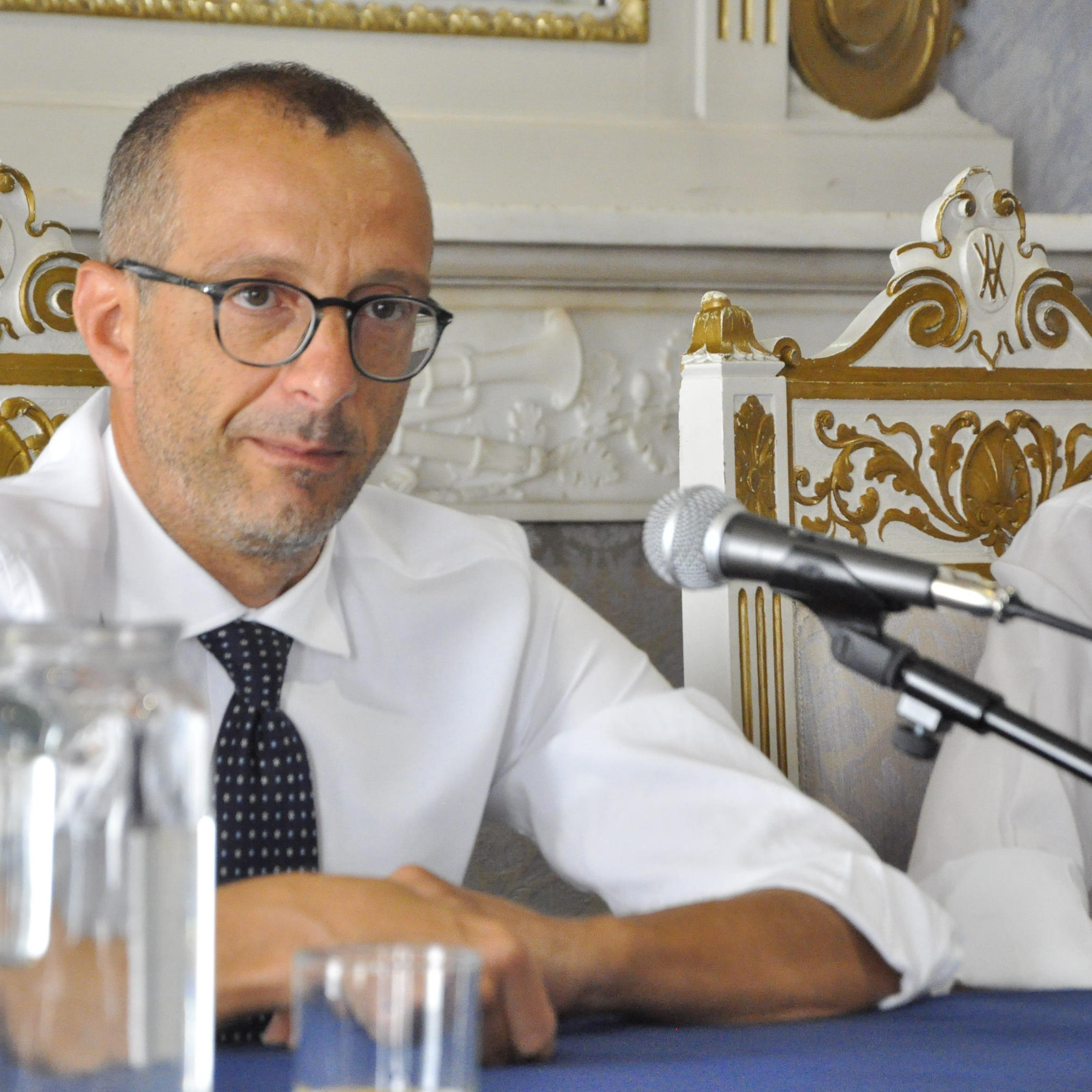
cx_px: 508
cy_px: 546
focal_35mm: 202
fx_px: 7197
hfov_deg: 8.7
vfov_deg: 8.7
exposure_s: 1/100
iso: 2500
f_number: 6.3
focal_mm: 105
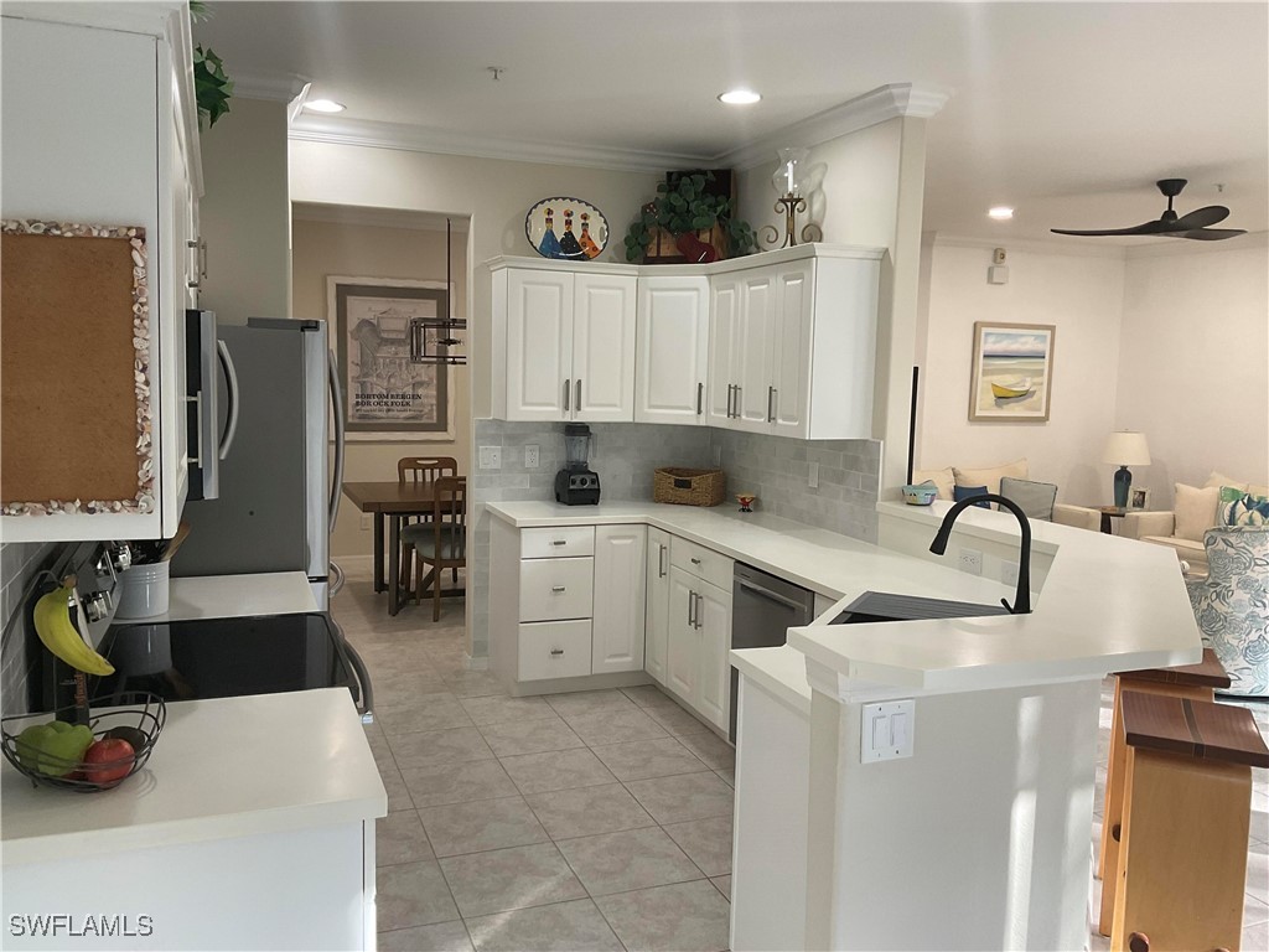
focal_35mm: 29
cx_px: 634
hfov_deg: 61.7
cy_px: 476
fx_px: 1063
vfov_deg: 48.2
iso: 50
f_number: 1.8
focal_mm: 3
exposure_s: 1/60
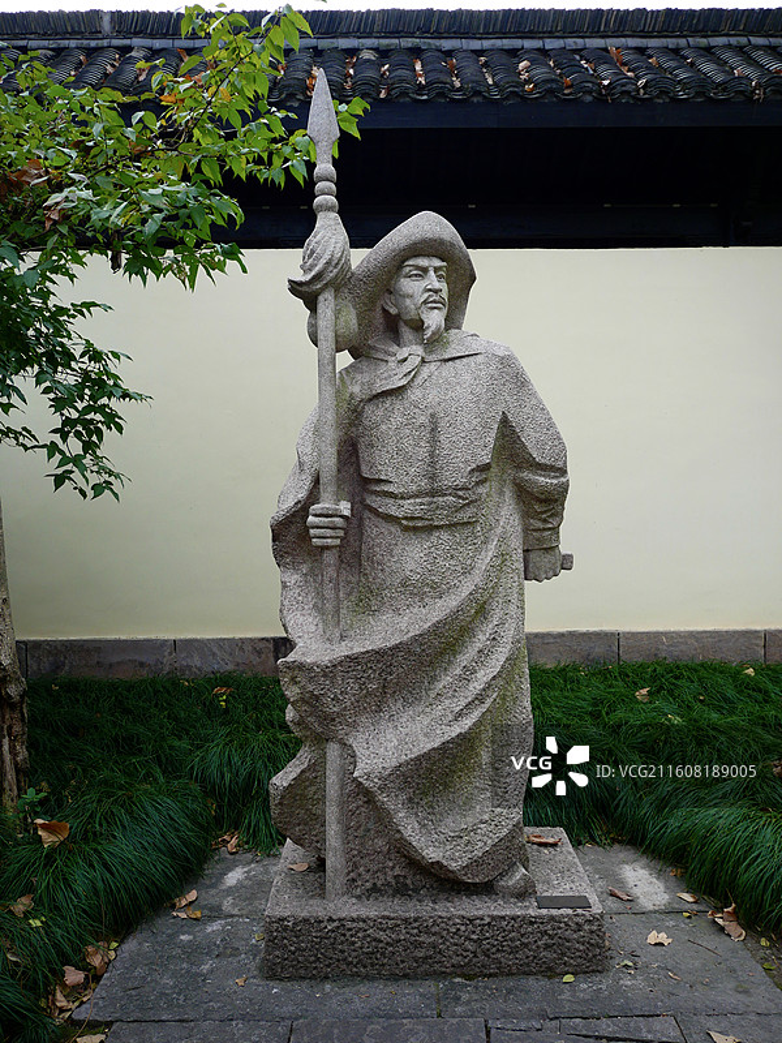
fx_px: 904
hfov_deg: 46.8
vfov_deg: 60.0
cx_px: 391
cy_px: 522
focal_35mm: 30
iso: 200
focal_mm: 15
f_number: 4.5
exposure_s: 1/200
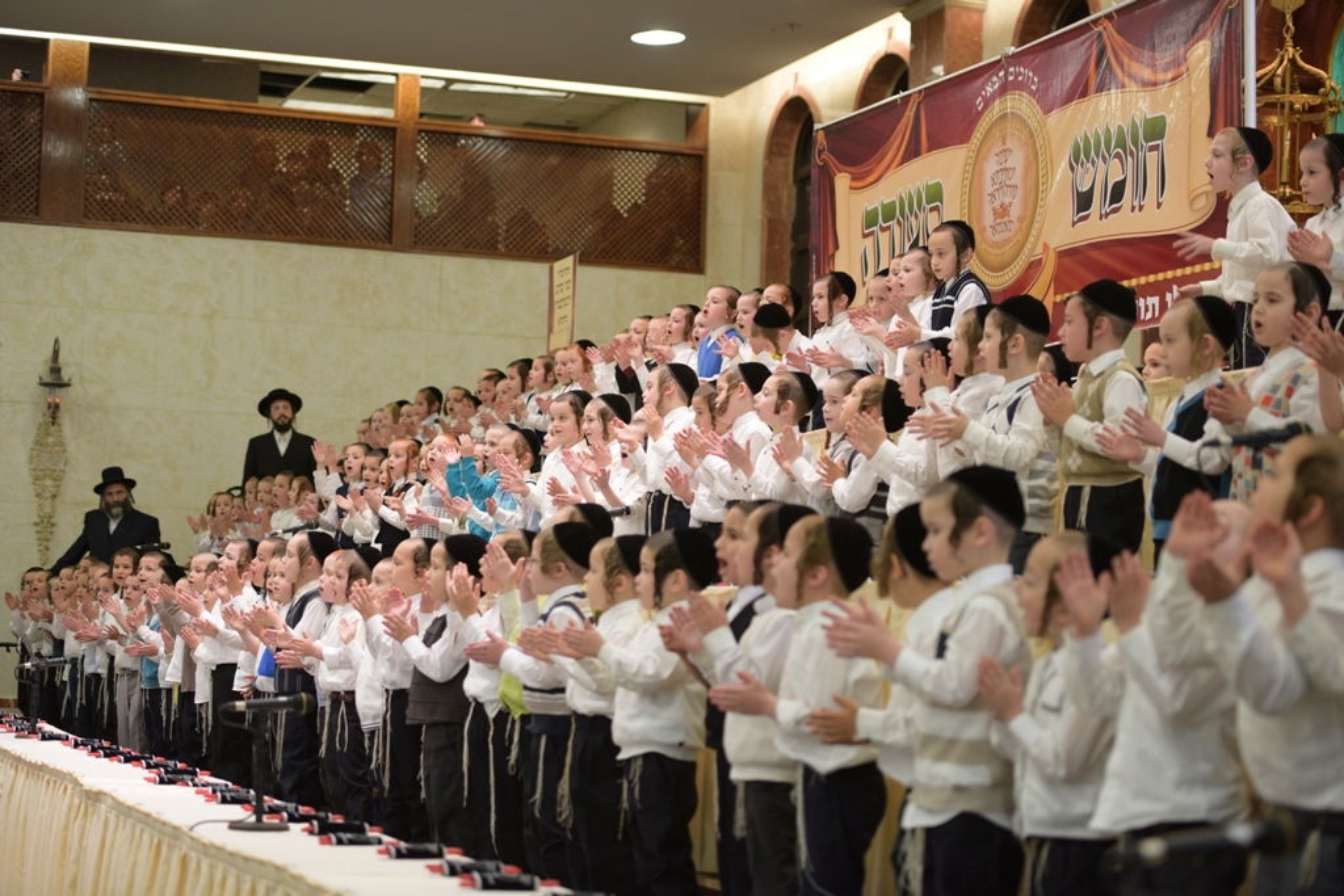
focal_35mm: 70
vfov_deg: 19.5
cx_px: 672
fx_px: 2614
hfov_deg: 28.8
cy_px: 448
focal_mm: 70
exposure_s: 1/125
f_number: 2.8
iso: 800
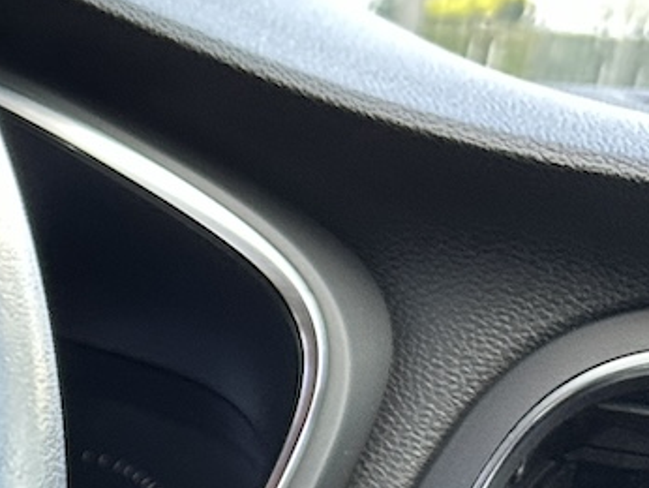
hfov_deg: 11.5
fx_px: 2495
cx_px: -1037
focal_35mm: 133
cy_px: 563
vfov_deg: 11.0
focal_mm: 6.86
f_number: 1.78
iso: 250
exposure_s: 1/113
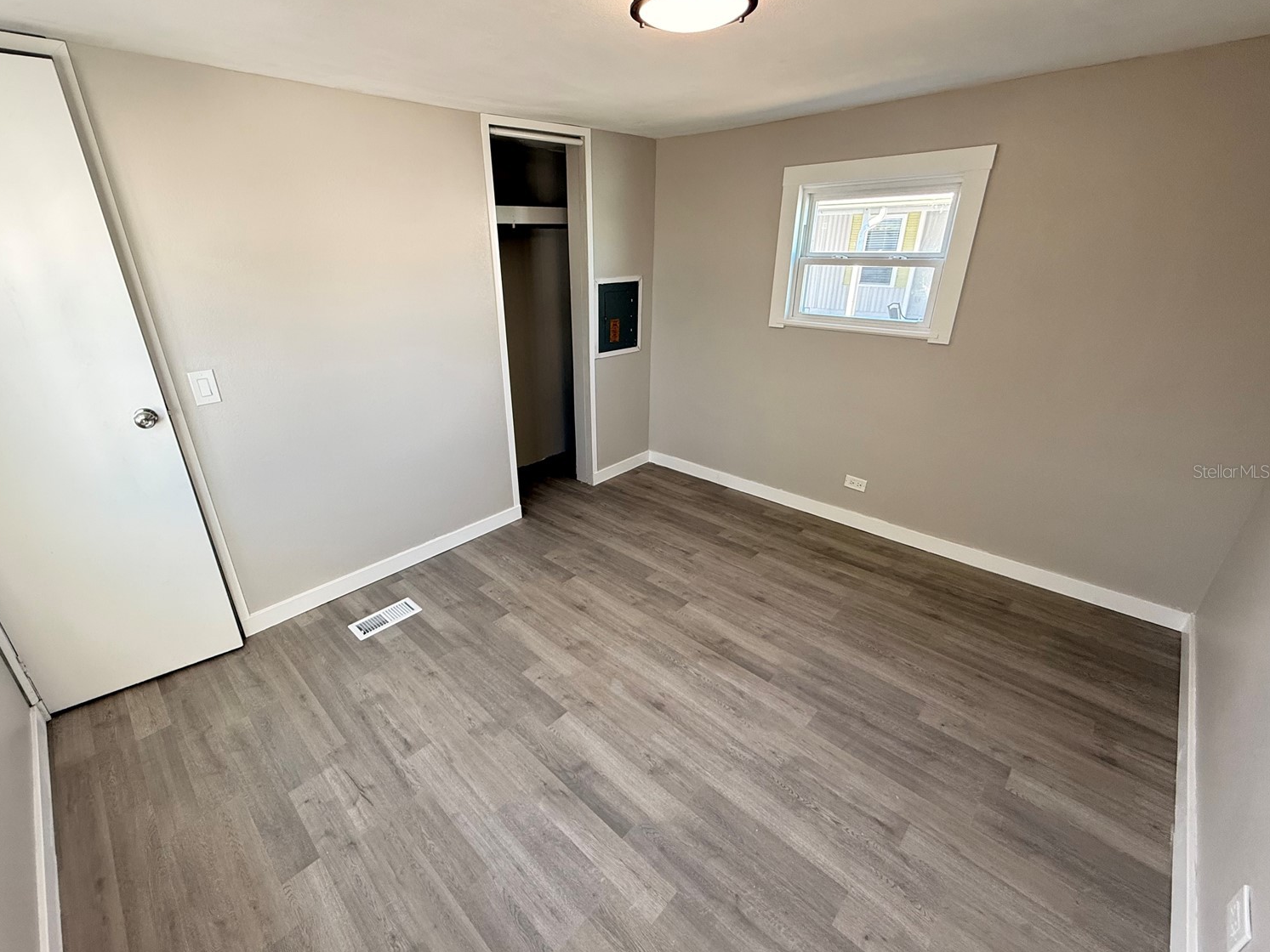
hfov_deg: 98.0
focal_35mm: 15
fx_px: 550
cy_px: 471
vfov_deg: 81.8
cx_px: 593
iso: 160
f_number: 2.2
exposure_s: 1/120
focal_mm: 2.22
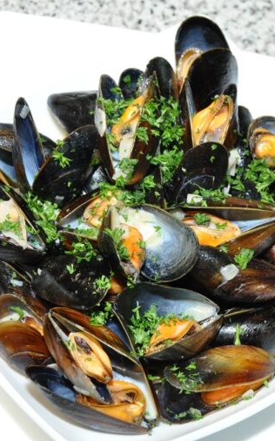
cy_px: 220
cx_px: 172
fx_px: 1056
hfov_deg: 14.8
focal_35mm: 88
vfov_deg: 23.6
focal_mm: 38
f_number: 6.3
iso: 800
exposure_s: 1/60
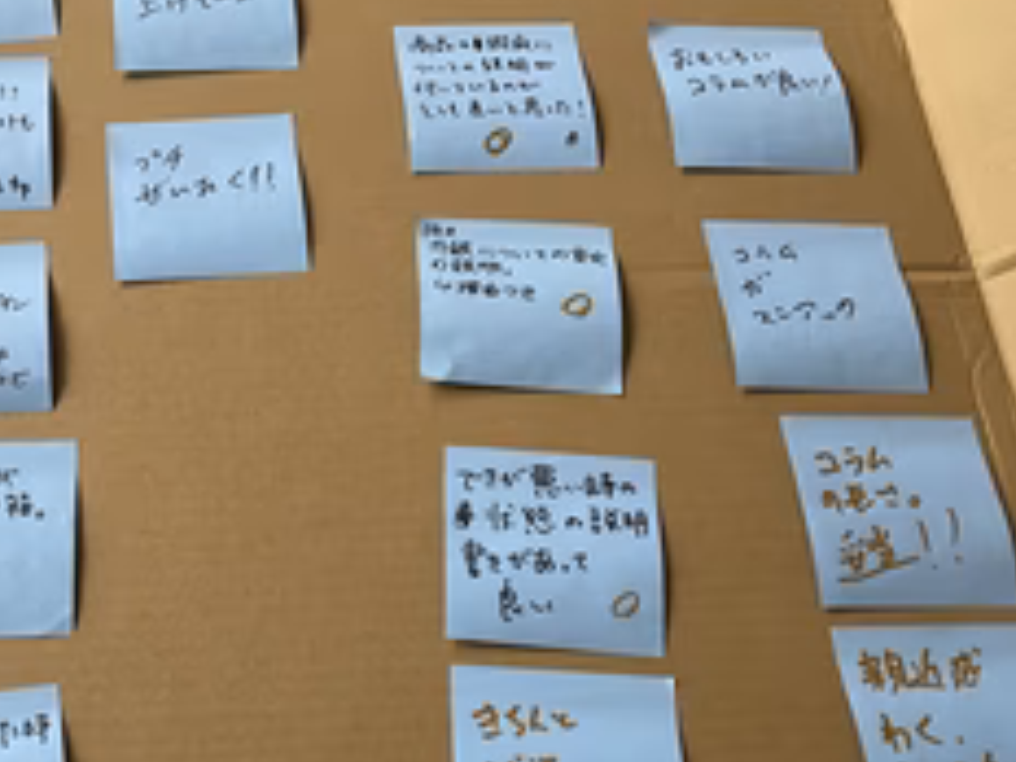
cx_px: 175
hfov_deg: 36.6
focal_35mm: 50
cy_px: 517
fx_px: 1468
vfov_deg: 28.9
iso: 16
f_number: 1.8
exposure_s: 1/128
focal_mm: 3
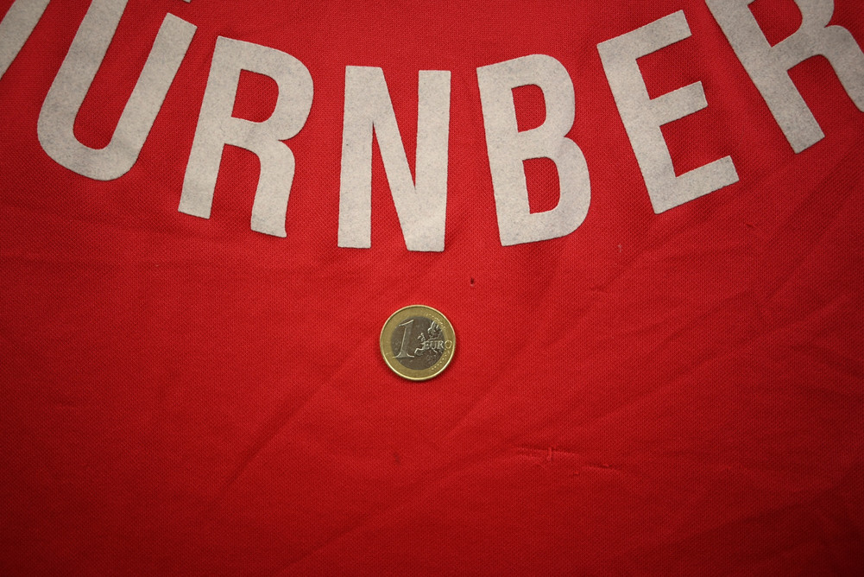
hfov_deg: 60.3
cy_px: 288
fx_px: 744
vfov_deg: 42.4
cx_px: 432
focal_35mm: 31
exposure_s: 1/125
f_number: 4.8
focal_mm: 31
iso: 200
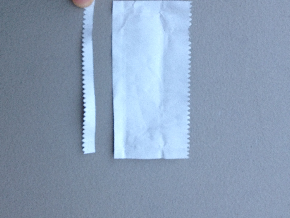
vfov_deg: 26.5
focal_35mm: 55
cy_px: 80
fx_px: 461
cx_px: 125
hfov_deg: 34.9
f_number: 2.4
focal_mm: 4.28
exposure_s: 1/294
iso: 50
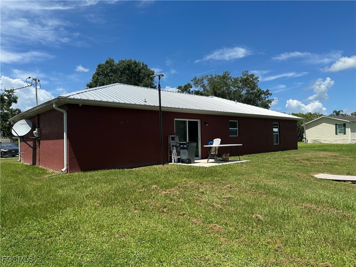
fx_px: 247
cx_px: 178
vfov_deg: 56.8
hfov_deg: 71.6
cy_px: 134
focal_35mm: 24
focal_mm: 6.86
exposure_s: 1/5000
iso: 80
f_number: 1.78
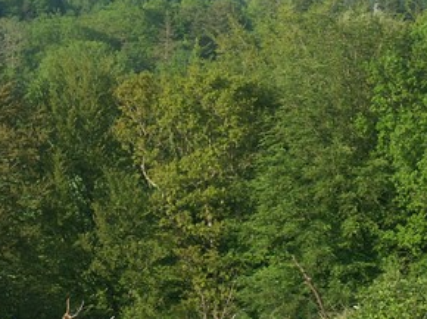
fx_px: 3574
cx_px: 275
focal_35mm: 290
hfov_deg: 6.8
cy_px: 4
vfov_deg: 5.1
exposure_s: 1/400
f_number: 6.3
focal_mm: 26.03
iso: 100
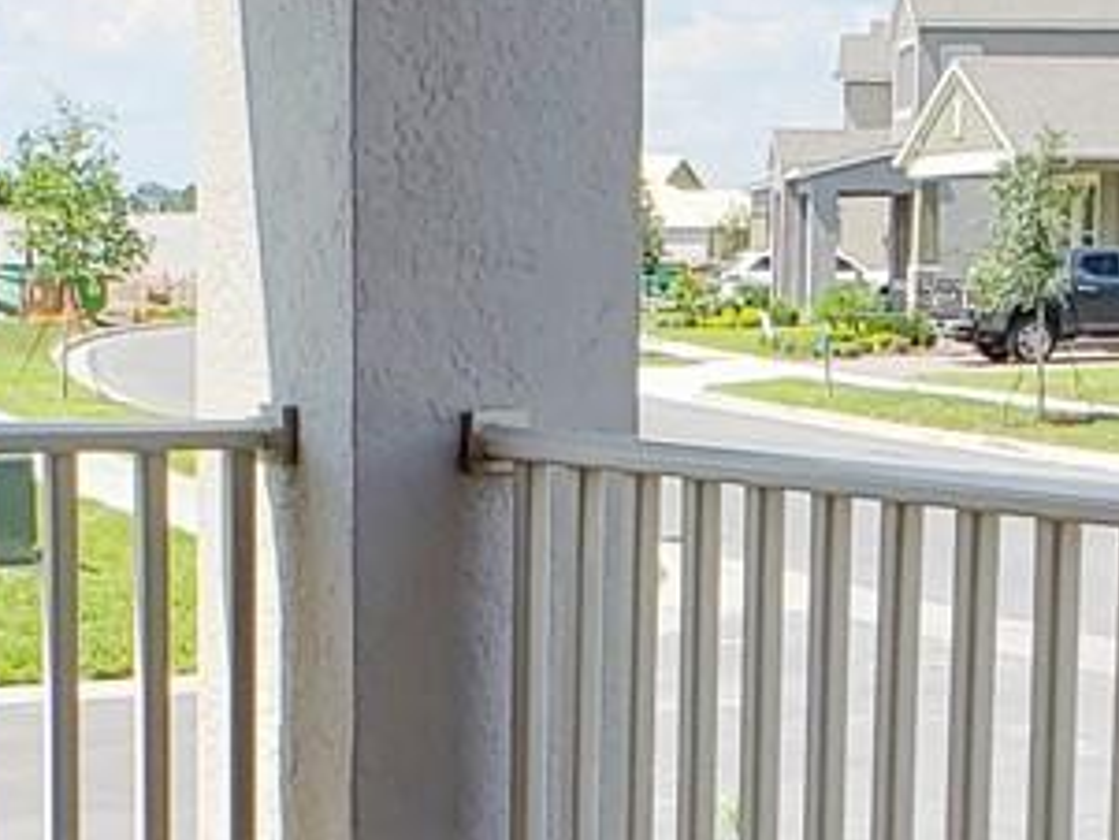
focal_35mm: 138
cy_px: 636
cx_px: 543
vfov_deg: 10.7
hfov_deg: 14.3
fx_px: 4463
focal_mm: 4.3
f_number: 2.4
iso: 50
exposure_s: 1/986
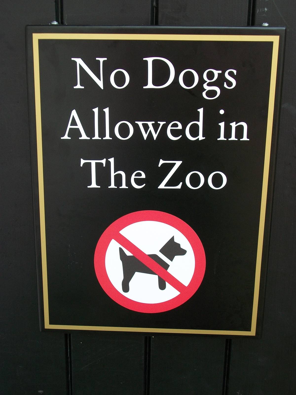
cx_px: 148
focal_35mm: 50
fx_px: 570
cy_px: 198
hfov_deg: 29.1
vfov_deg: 38.2
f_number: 3.6
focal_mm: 8.8
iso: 111
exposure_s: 1/40
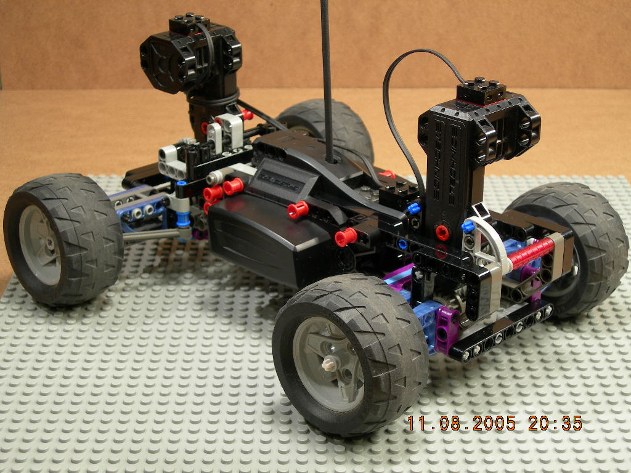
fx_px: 1312
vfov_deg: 20.4
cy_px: 236
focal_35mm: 72
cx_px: 316
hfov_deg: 27.0
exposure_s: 1/6
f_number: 3.7
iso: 50
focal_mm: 14.9
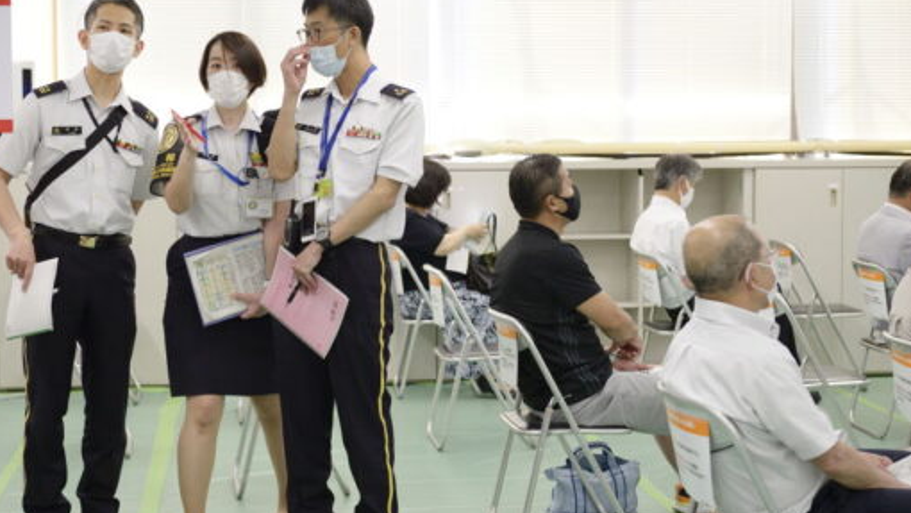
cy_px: 237
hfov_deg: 28.6
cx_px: 402
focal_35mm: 74
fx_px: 1788
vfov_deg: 16.3
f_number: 4
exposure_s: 1/500
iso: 1600
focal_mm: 60
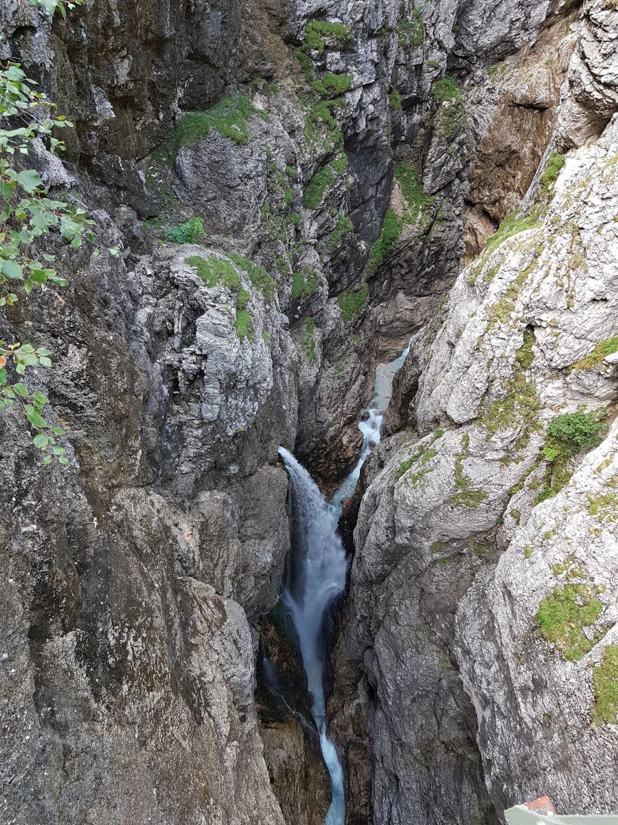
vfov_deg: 67.3
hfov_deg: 53.1
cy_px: 412
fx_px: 619
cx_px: 309
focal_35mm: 26
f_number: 1.7
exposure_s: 1/50
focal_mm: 4.2
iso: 50
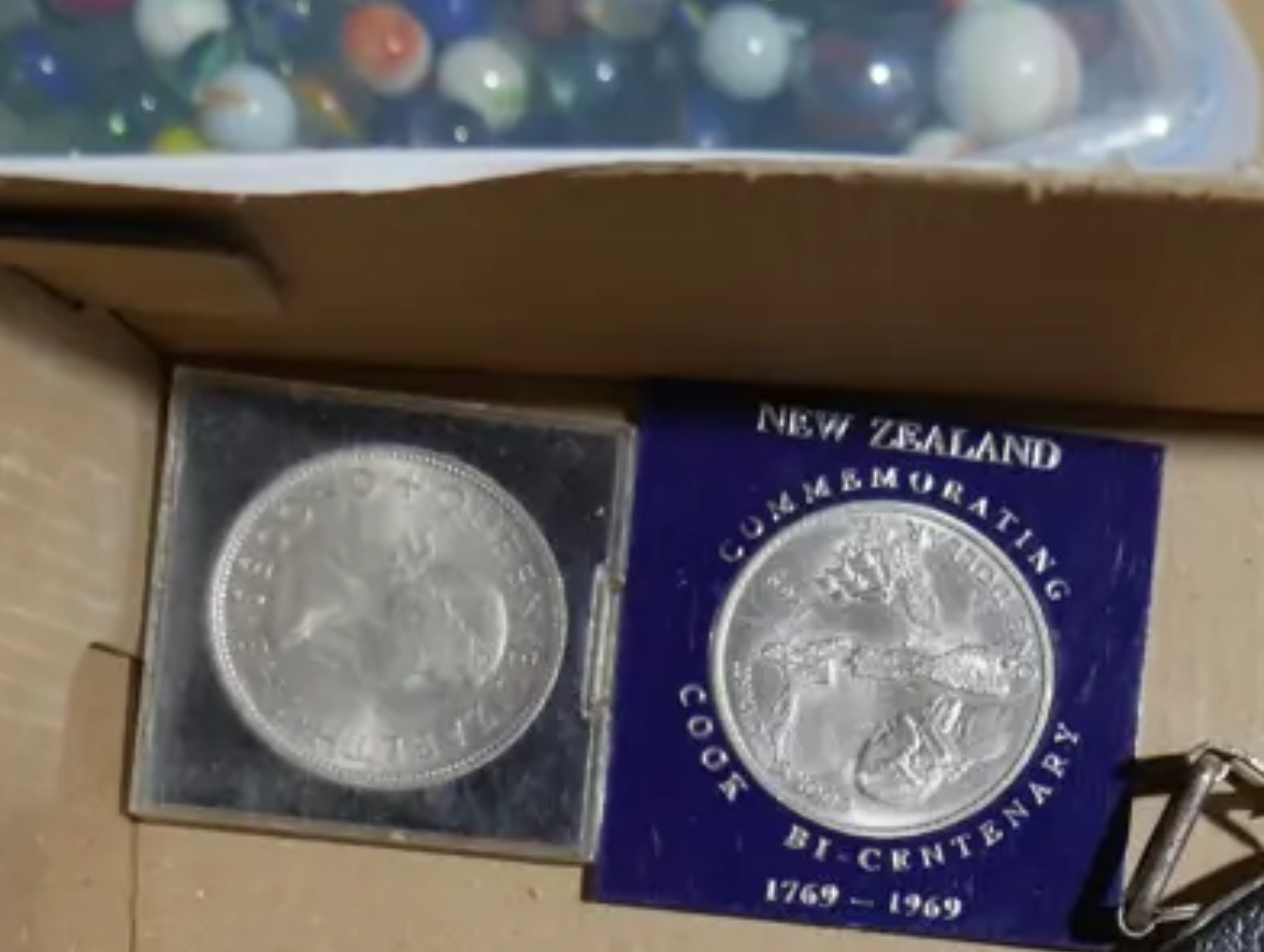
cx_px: 1499
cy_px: 1109
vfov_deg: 15.3
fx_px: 3437
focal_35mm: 94
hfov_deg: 19.7
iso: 400
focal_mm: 18
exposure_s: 1/60
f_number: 4
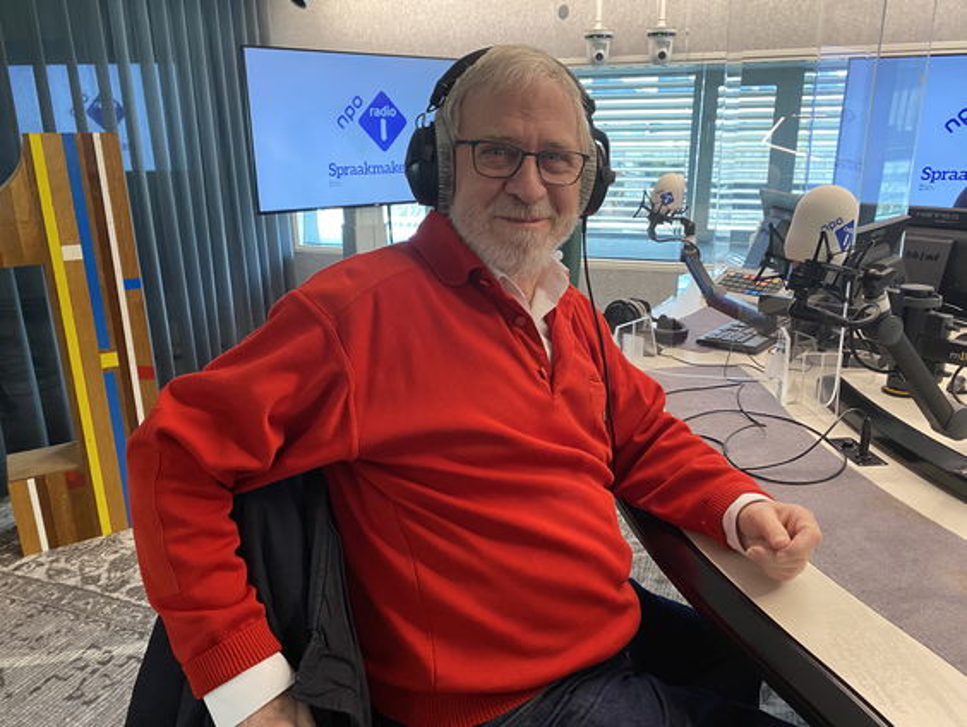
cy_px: 364
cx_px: 484
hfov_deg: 67.3
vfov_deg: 53.1
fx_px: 727
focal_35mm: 26
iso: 250
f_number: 1.8
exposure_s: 1/50
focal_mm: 4.25
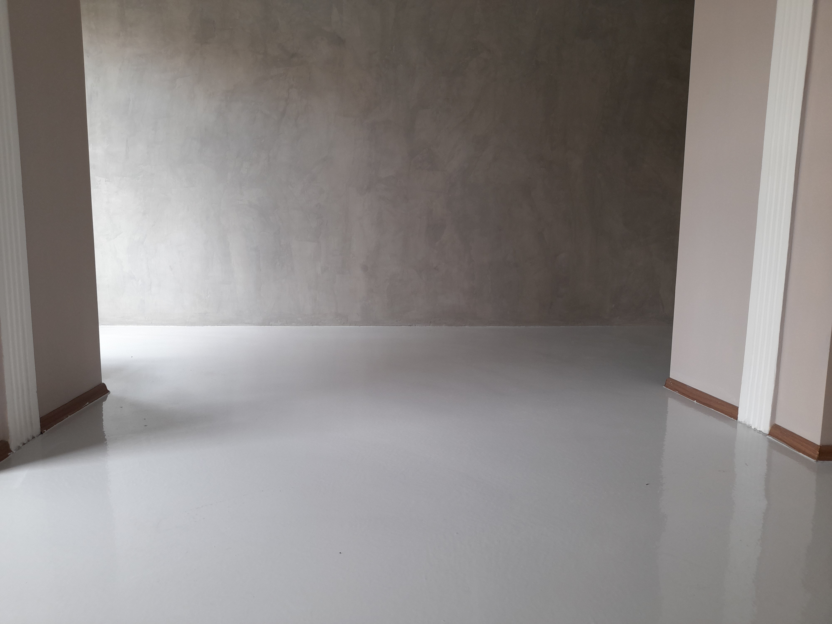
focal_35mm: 25
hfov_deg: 69.4
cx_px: 416
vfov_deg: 54.9
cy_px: 312
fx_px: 601
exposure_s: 1/50
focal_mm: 4.6
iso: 50
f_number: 2
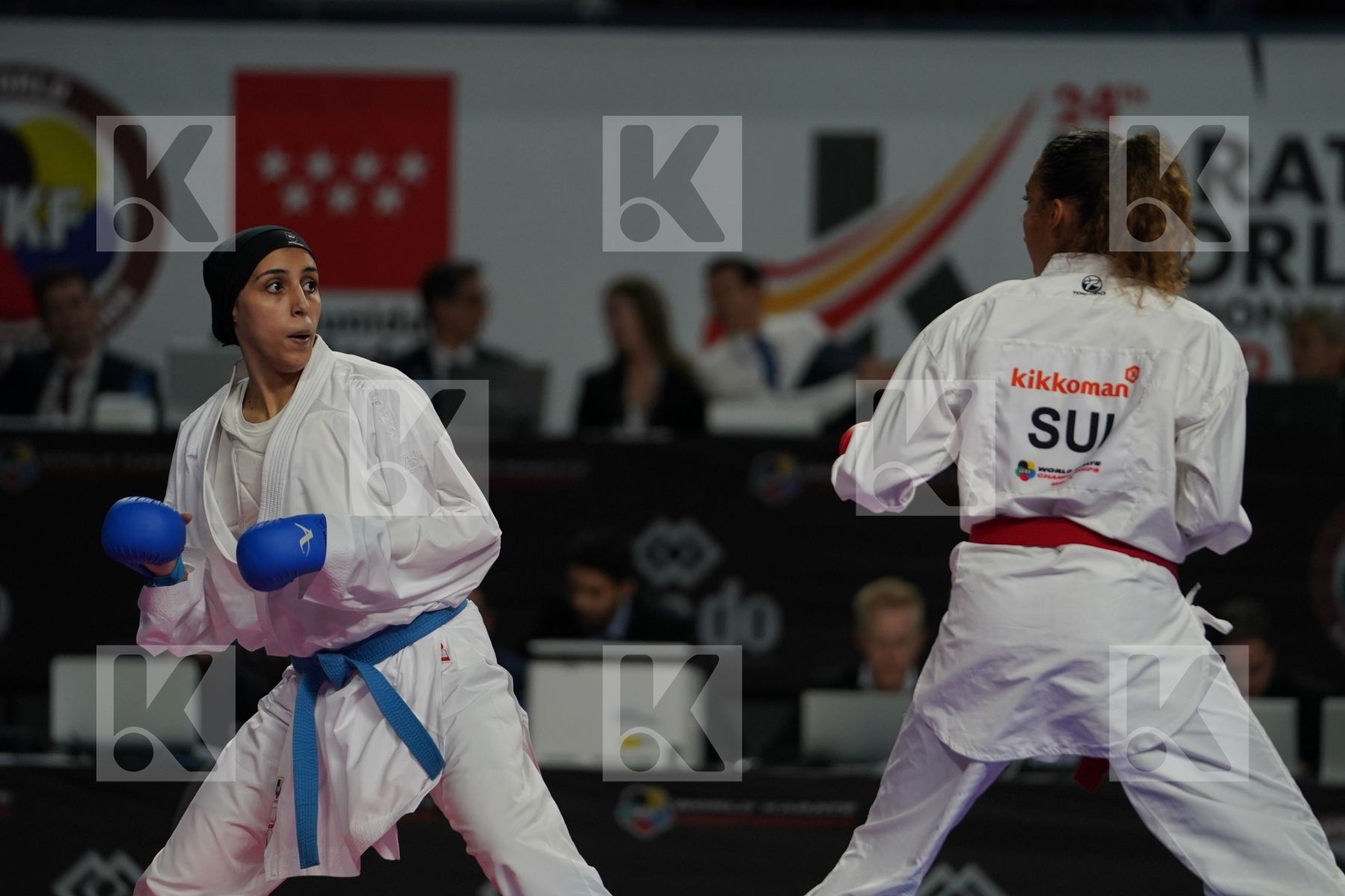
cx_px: 672
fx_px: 11207
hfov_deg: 6.9
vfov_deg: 4.6
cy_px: 448
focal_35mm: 300
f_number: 2.8
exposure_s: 1/1000
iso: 800
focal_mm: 200
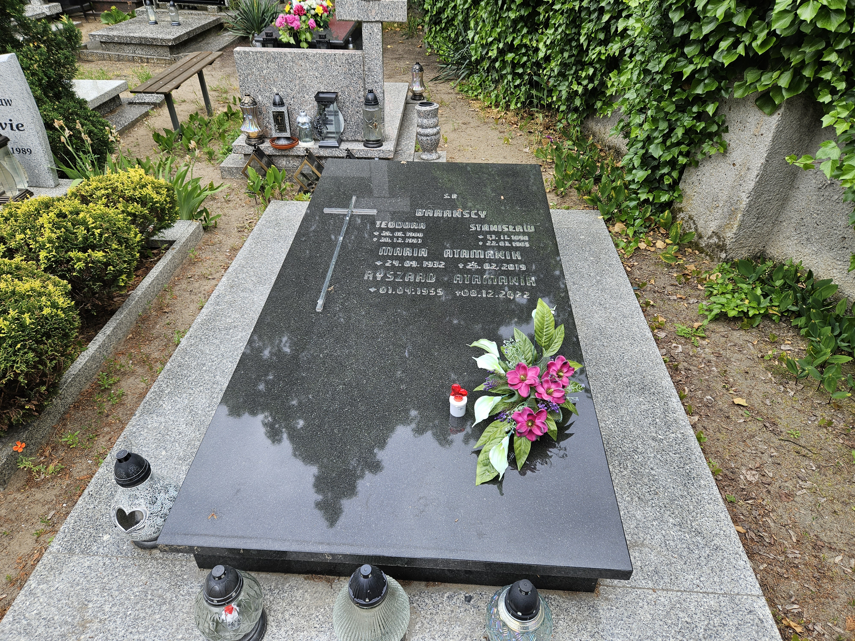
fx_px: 568
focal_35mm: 23
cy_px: 320
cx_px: 428
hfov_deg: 73.9
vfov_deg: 58.9
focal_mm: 5.4
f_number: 1.8
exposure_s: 1/278
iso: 25
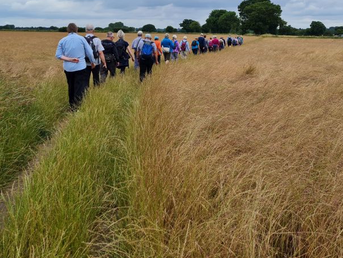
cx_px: 206
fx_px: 406
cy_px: 76
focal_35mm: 41
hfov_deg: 45.5
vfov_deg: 34.7
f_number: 1.8
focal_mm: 5.4
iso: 50
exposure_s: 1/1612
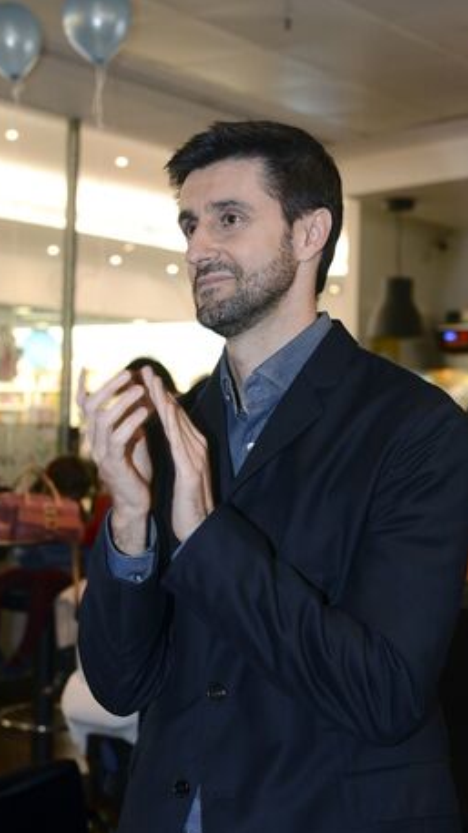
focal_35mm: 54
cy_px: 448
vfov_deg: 38.5
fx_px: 1192
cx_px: 198
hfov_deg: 22.2
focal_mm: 42
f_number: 3.5
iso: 1250
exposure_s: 1/60
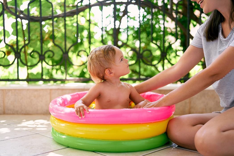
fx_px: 325
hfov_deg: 39.6
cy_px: 78
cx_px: 117
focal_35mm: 50
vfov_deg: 27.0
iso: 100
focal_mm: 50
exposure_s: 1/400
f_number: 1.4
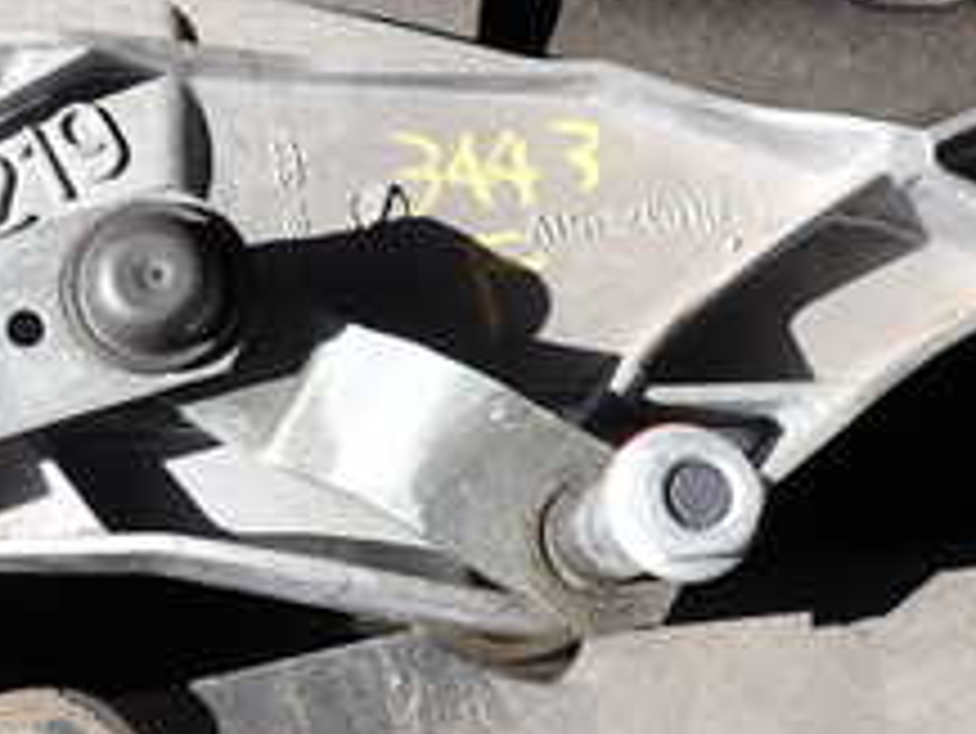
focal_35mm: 69
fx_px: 1947
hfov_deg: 27.4
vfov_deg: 21.3
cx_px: 148
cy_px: 293
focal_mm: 4.5
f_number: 2.8
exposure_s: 1/640
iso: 100
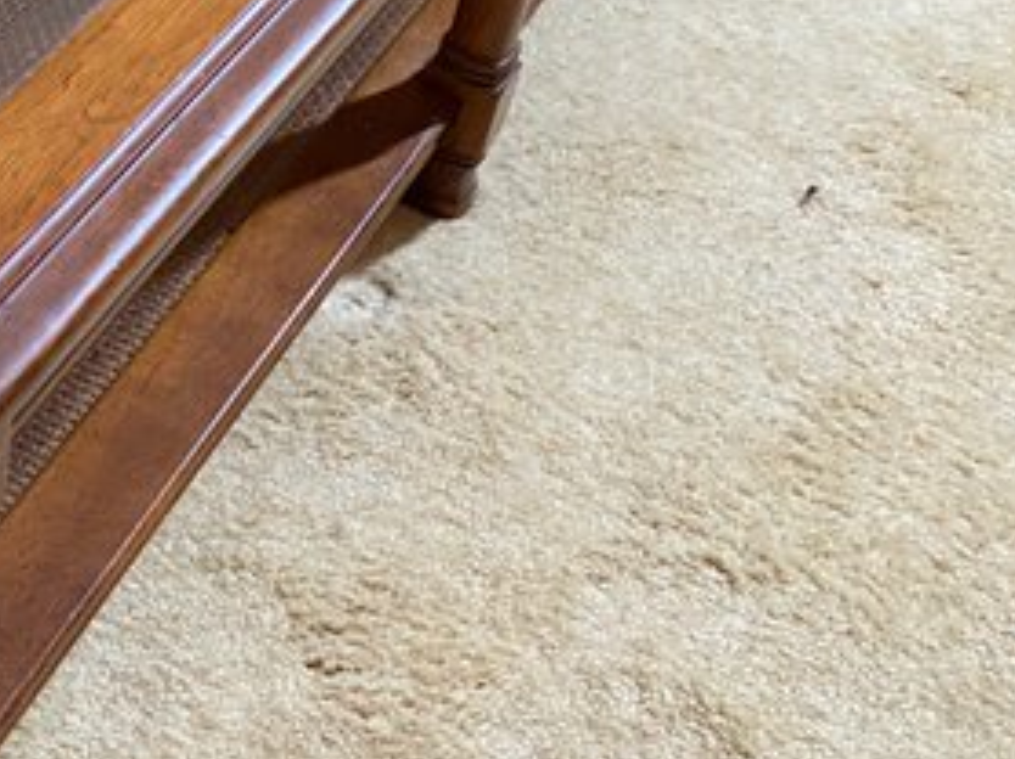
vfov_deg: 24.7
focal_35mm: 59
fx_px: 1728
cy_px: 265
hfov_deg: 29.3
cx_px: -119
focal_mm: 4.25
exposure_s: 1/60
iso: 500
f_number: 1.8
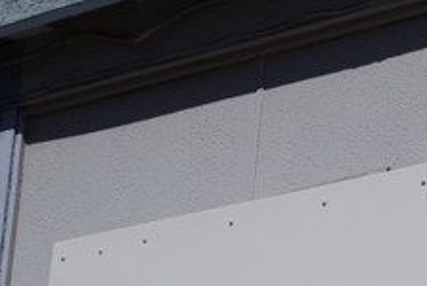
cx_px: 513
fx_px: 2013
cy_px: 430
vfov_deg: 7.9
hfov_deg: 11.9
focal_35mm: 170
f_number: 5.6
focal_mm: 35
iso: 100
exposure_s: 1/2000
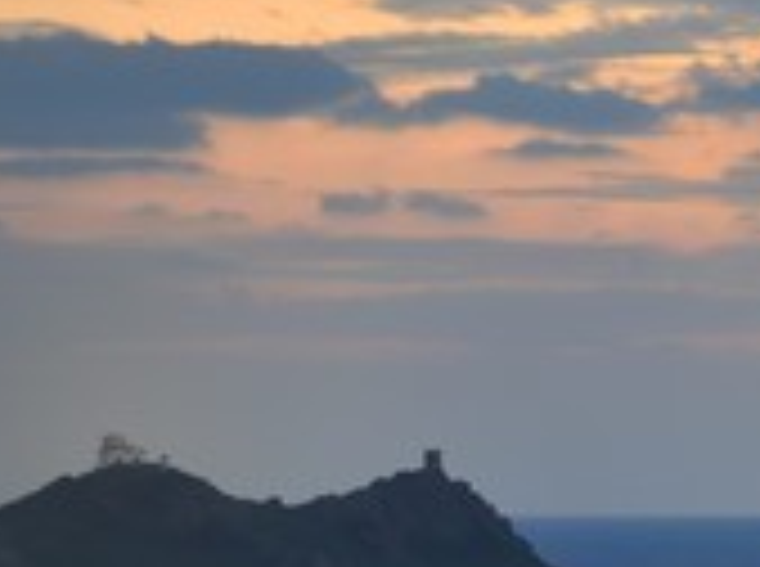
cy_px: 490
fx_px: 10494
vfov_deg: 3.1
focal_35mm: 479
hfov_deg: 4.1
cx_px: 908
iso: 800
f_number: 5
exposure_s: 1/125
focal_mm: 200
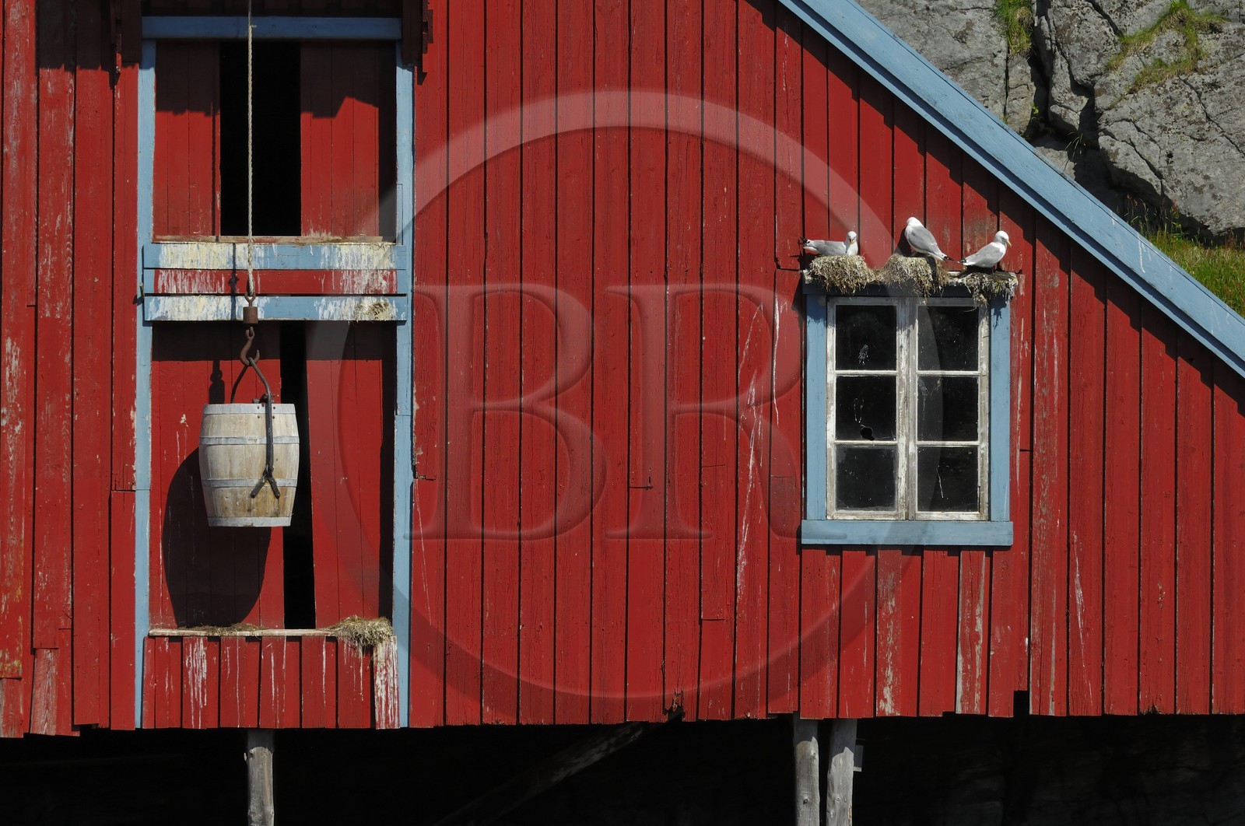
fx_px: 5439
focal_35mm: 158
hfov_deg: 13.1
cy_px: 413
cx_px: 622
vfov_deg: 8.7
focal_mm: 105
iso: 100
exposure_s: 1/320
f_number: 8.5
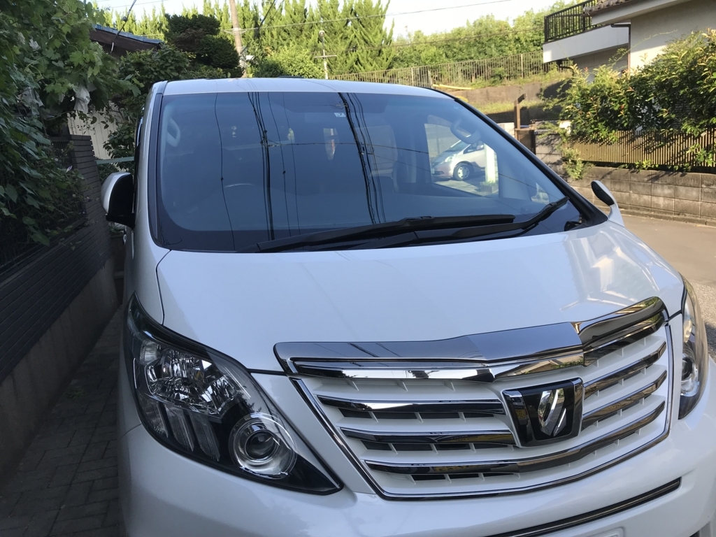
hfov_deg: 63.4
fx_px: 579
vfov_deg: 49.7
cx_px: 358
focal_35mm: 28
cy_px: 268
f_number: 1.8
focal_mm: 3.99
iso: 20
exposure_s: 1/544
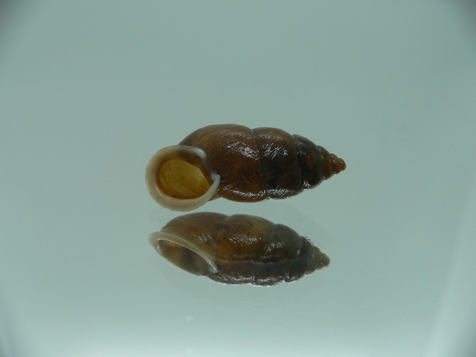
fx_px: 481
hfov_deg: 52.6
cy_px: 178
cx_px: 238
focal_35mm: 35
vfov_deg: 40.7
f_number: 2.8
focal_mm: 4.6
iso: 80
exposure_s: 1/60
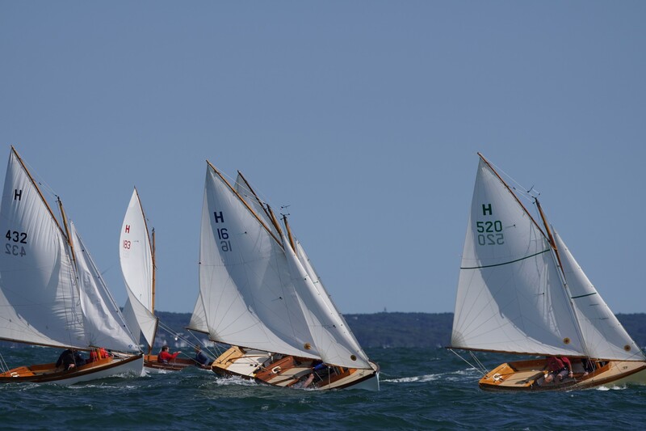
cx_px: 323
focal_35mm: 316
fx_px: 5678
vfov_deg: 4.3
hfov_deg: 6.5
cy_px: 216
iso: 100
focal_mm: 211
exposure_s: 1/1250
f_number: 5.6
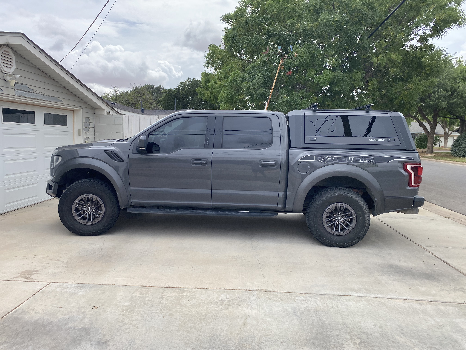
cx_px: 233
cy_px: 175
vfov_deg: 53.1
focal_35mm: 26
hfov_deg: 67.3
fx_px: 350
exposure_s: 1/2410
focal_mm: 4.25
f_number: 1.8
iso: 32
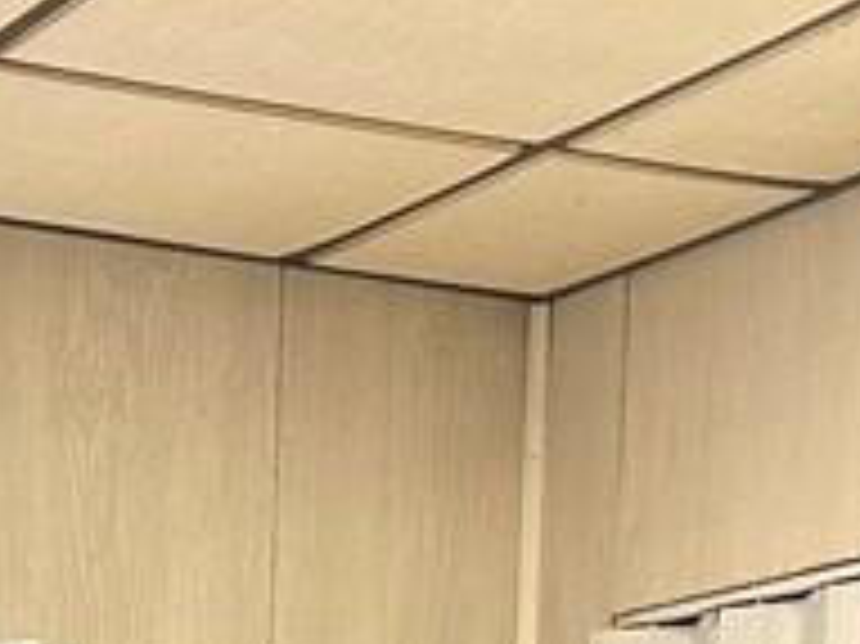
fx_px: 3203
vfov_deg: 9.7
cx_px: 99
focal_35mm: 129
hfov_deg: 15.1
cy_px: 1684
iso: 200
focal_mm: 6.86
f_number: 1.78
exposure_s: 1/60
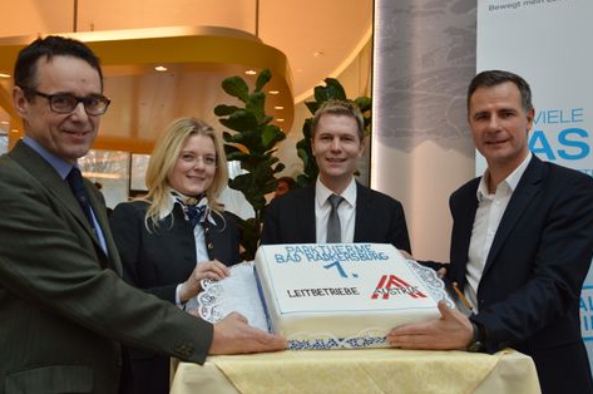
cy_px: 201
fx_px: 642
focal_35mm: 39
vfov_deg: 34.1
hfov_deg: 49.6
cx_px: 295
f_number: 4.5
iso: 400
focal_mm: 24
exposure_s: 1/80
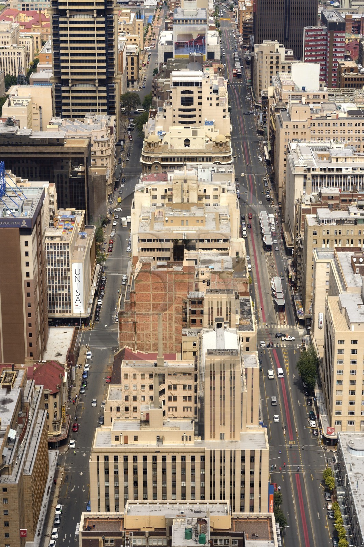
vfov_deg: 23.7
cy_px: 274
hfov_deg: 15.9
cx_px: 182
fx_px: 1306
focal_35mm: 86
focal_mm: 86
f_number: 10
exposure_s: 1/400
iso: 200
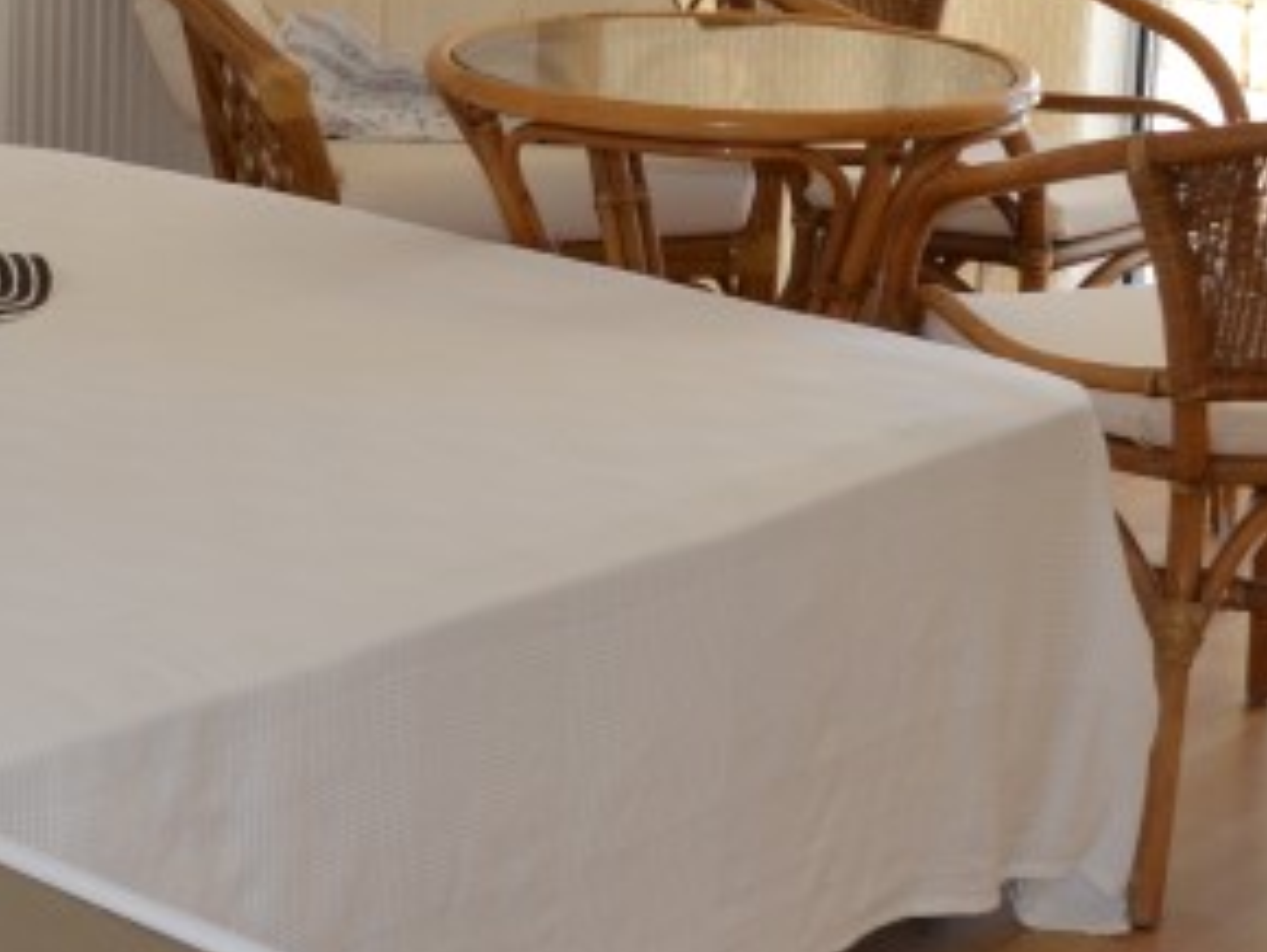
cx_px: 61
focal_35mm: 103
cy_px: 79
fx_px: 3773
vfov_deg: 14.2
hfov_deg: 18.7
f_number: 4
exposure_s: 1/125
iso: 250
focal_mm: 18
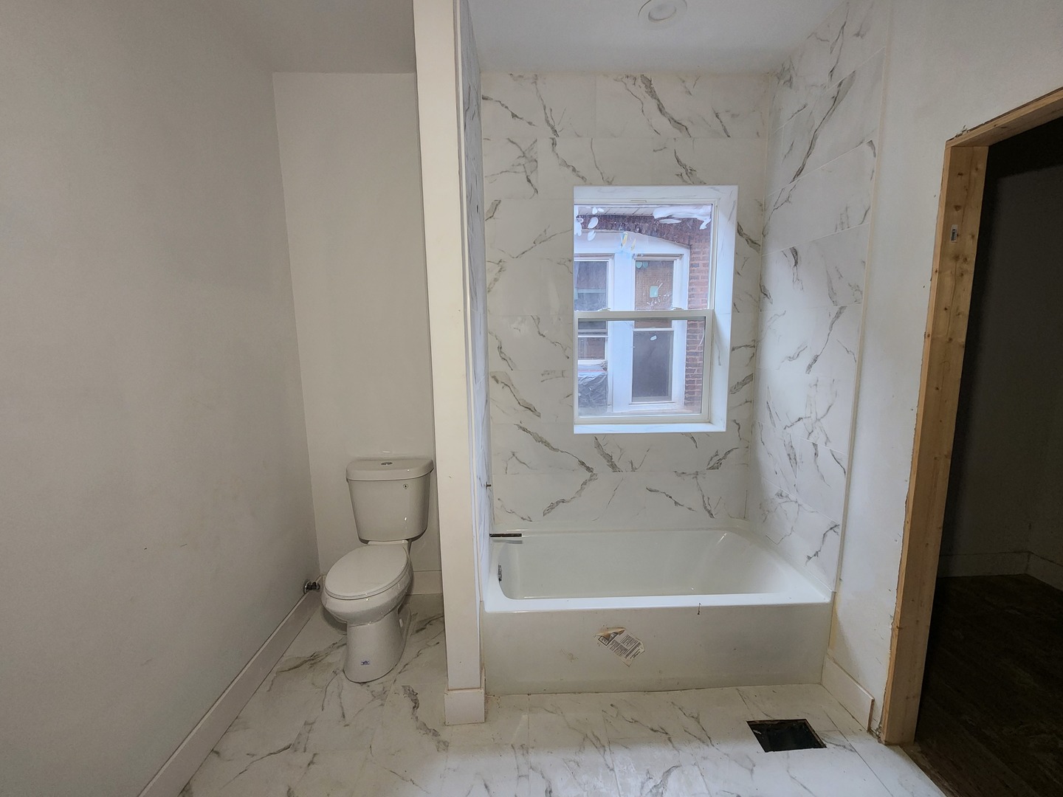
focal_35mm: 13
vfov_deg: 89.9
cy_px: 398
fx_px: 399
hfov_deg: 106.2
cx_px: 532
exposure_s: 1/30
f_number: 2.2
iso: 400
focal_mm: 2.2
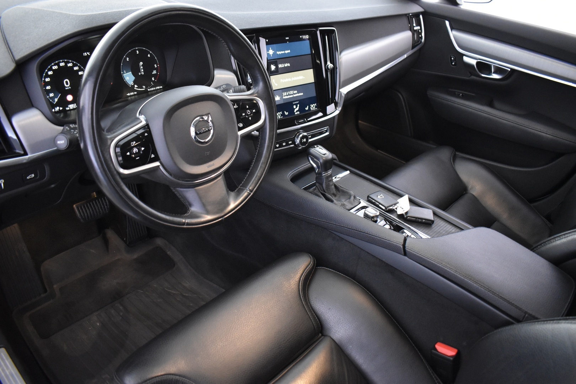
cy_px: 192
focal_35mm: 27
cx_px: 288
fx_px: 432
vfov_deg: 47.9
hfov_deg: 67.4
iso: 3200
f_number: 3.5
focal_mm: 18
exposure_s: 1/20
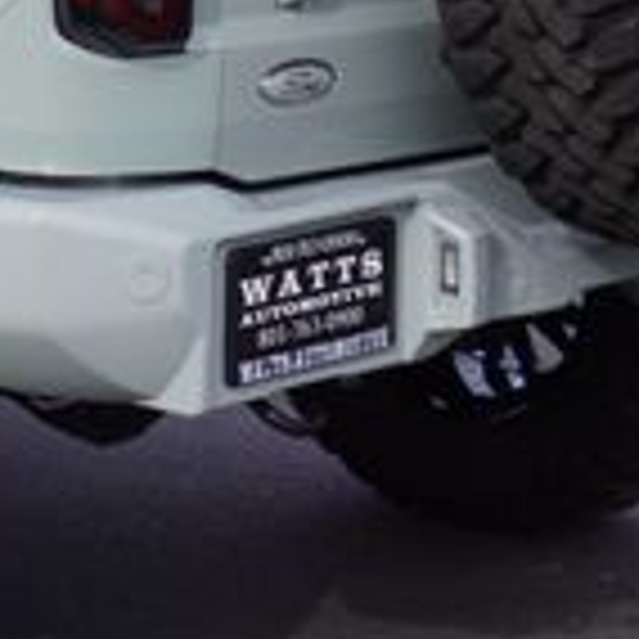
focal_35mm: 161
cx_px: -266
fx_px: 3362
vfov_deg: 10.8
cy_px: 14
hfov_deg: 10.5
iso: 100
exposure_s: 1/125
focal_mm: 28
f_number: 9
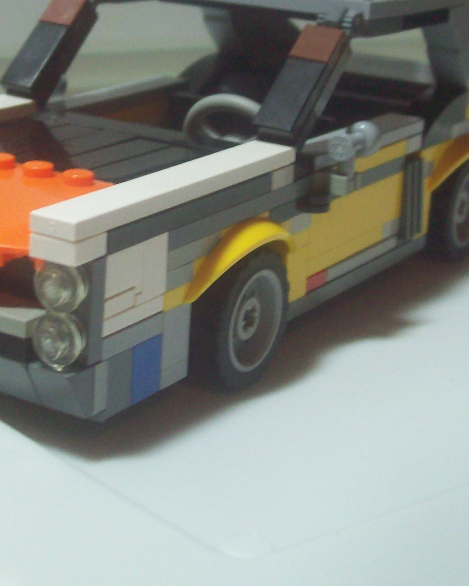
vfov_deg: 23.2
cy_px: 192
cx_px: 146
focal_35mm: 82
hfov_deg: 18.7
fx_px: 1422
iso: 160
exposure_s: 1/12.1
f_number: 3
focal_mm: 7.6
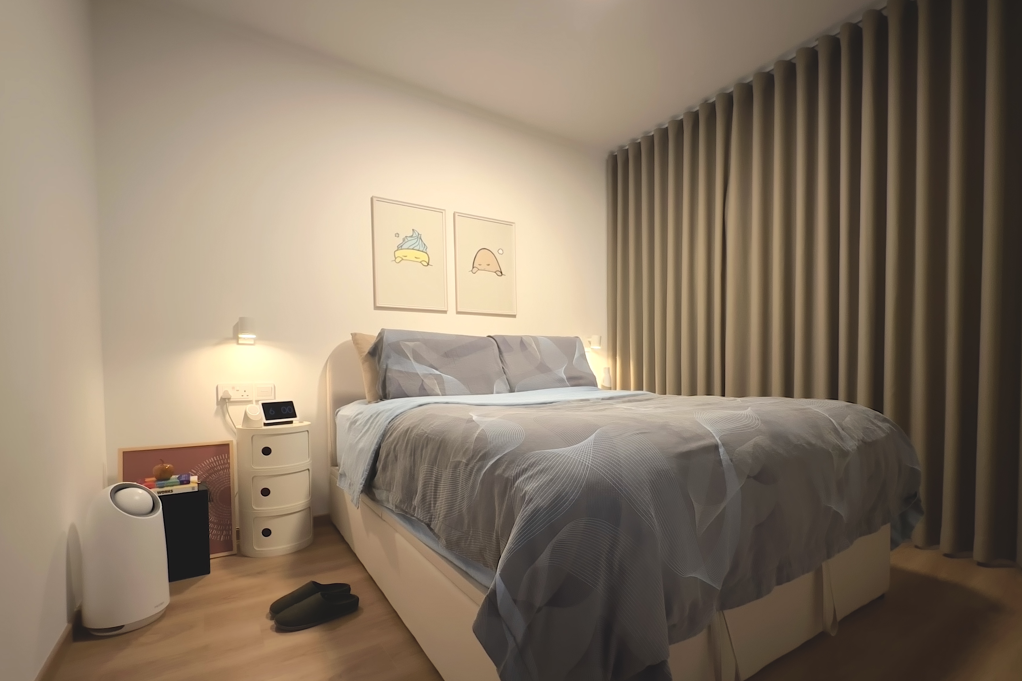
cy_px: 390
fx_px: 426
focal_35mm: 15
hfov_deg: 100.4
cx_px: 513
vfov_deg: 76.9
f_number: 2.2
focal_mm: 2.22
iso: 1000
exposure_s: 1/60
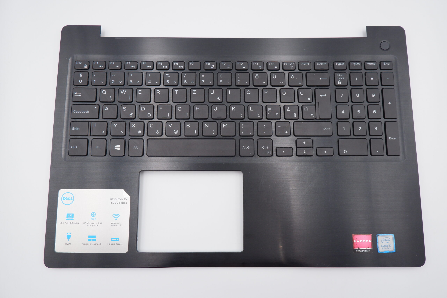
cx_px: 224
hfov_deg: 76.1
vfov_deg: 55.1
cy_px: 149
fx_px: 286
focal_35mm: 23
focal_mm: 15
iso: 800
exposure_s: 1/180
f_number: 5.6
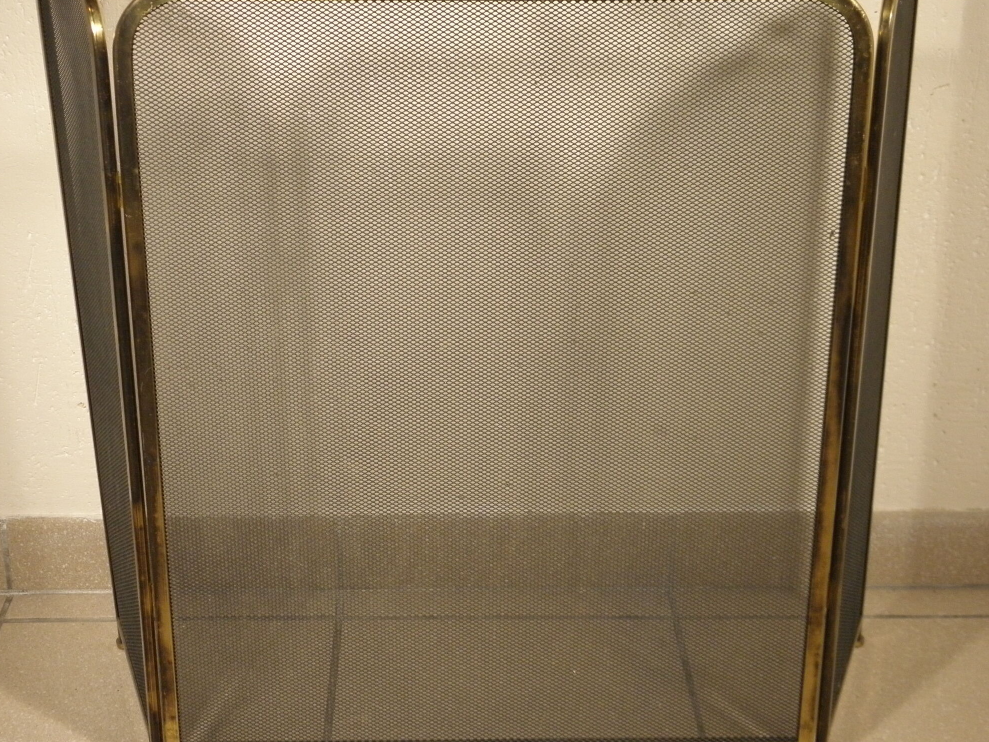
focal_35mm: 57
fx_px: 1629
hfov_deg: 33.8
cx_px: 484
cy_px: 349
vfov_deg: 25.7
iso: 200
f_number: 3.9
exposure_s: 1/25
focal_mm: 7.9
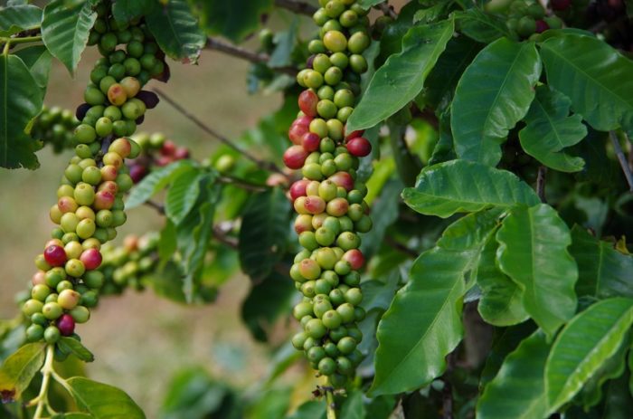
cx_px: 316
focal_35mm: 202
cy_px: 210
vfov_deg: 6.8
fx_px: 3543
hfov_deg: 10.2
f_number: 5.6
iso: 200
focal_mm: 135
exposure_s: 1/200
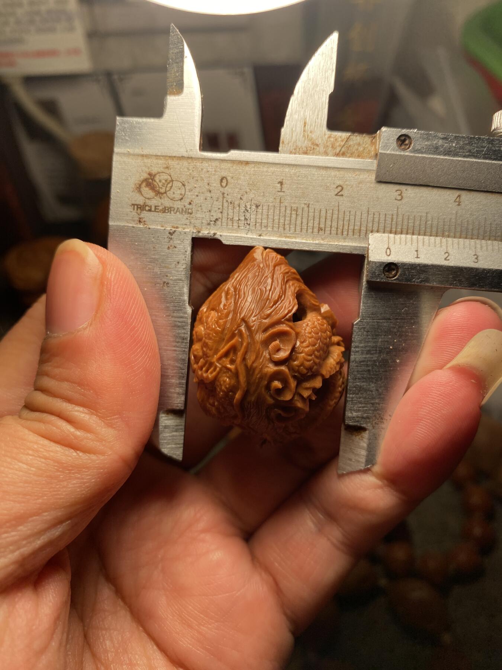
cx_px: 251
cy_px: 335
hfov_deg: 54.9
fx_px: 483
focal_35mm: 25
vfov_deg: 69.4
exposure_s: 1/522
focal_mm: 4.25
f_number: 1.8
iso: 32
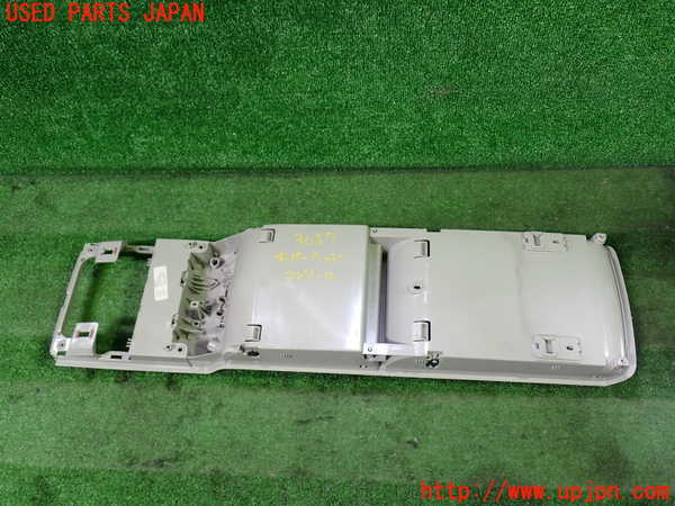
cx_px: 338
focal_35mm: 30
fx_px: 585
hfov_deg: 60.0
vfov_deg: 46.8
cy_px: 253
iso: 200
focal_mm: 5.4
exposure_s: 1/30
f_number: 2.3
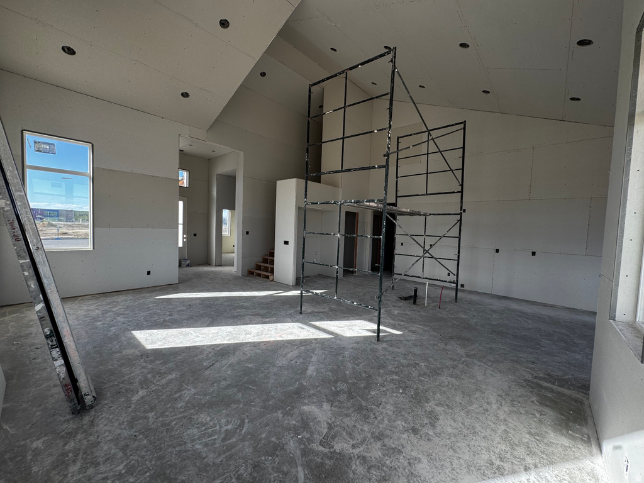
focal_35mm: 14
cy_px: 242
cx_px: 322
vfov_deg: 85.7
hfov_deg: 102.1
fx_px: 260
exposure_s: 1/186
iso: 40
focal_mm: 2.22
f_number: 2.2
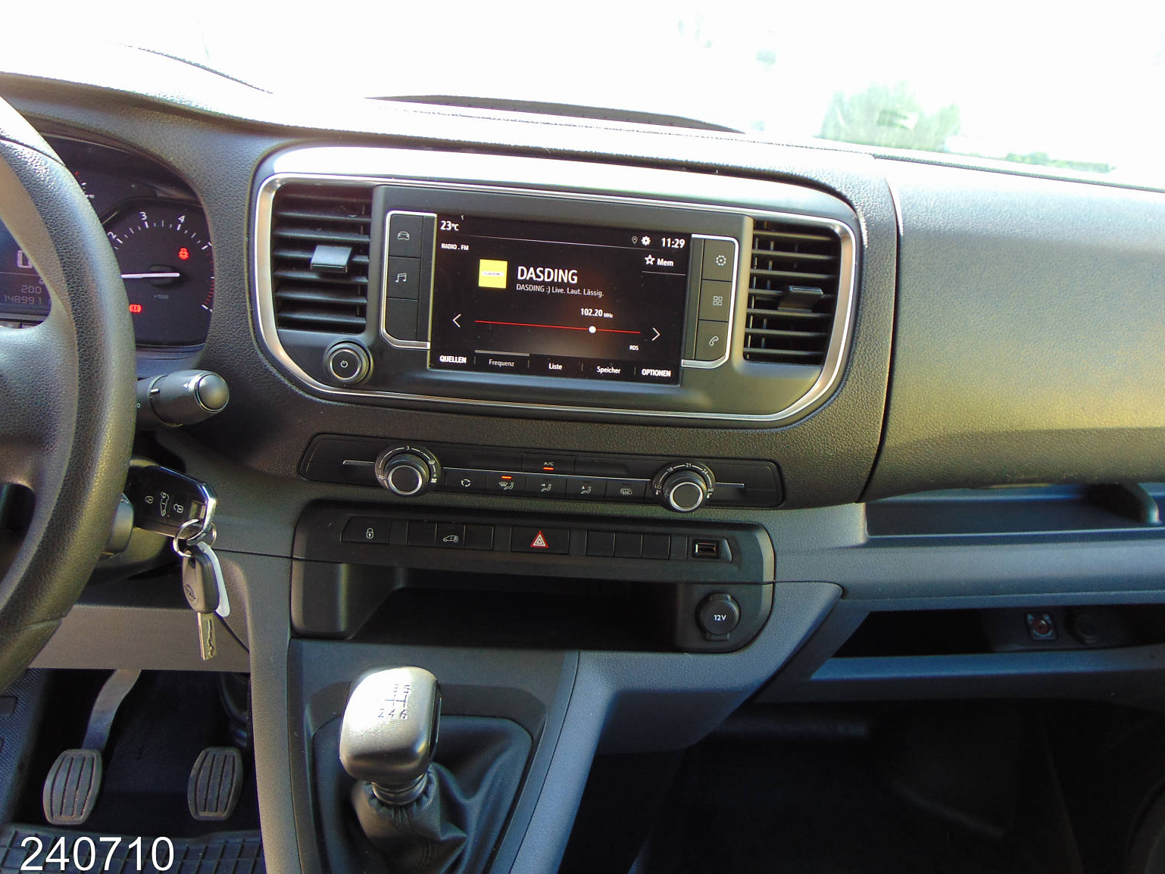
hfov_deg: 67.3
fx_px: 875
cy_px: 437
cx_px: 597
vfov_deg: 53.1
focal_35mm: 26
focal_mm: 4.5
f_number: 3
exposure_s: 1/30
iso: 100
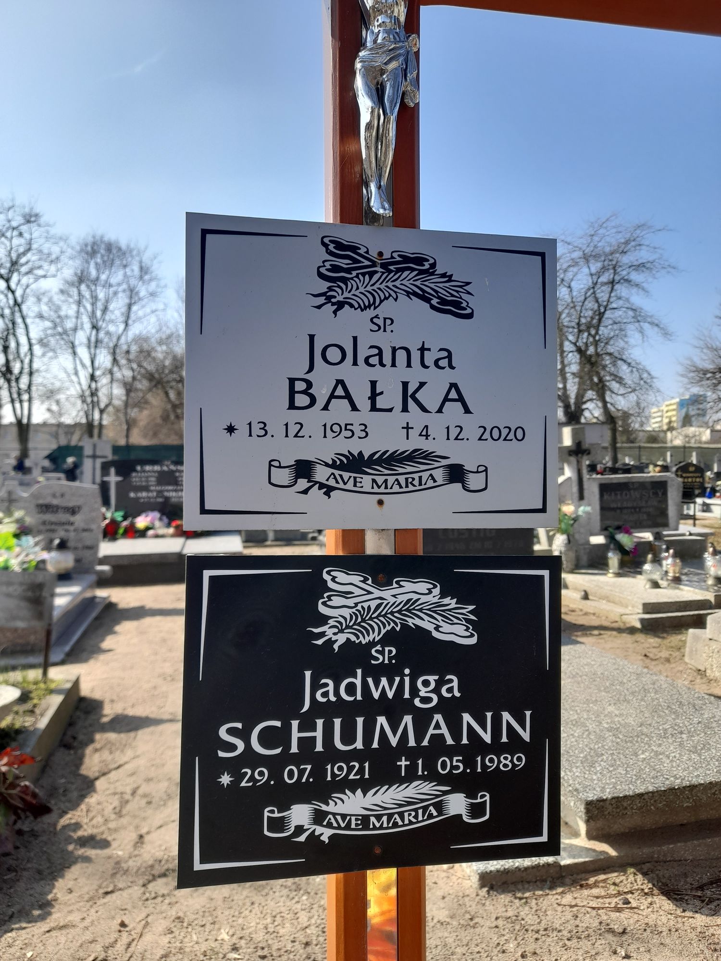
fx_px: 694
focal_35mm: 25
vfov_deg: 69.4
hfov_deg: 54.9
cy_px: 480
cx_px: 360
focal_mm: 4.6
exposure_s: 1/436
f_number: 2
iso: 20
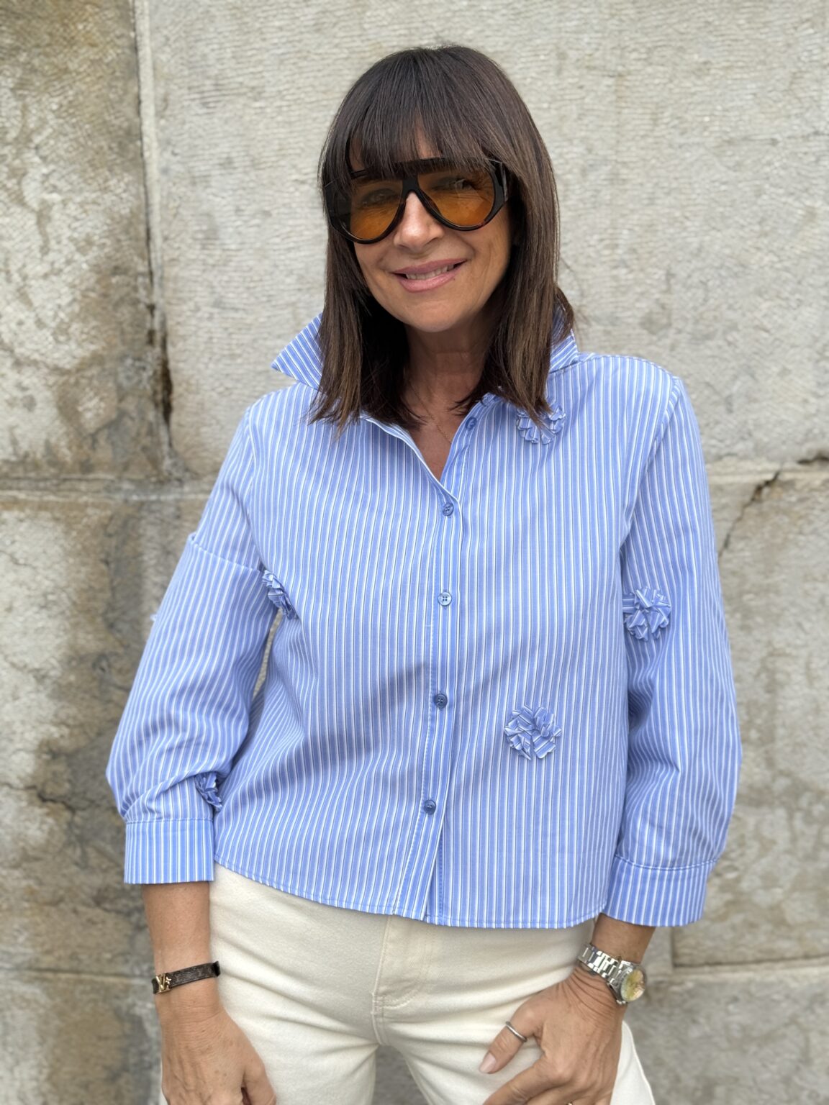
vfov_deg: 39.7
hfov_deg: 30.3
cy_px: 552
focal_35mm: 48
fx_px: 1533
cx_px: 414
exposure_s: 1/1513
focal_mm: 6.76
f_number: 1.78
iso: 64
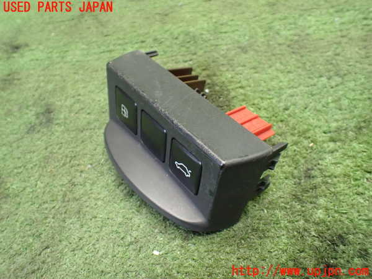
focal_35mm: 30
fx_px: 322
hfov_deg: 60.0
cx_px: 186
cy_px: 140
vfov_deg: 46.8
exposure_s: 1/80
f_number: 2.3
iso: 800
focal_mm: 5.4
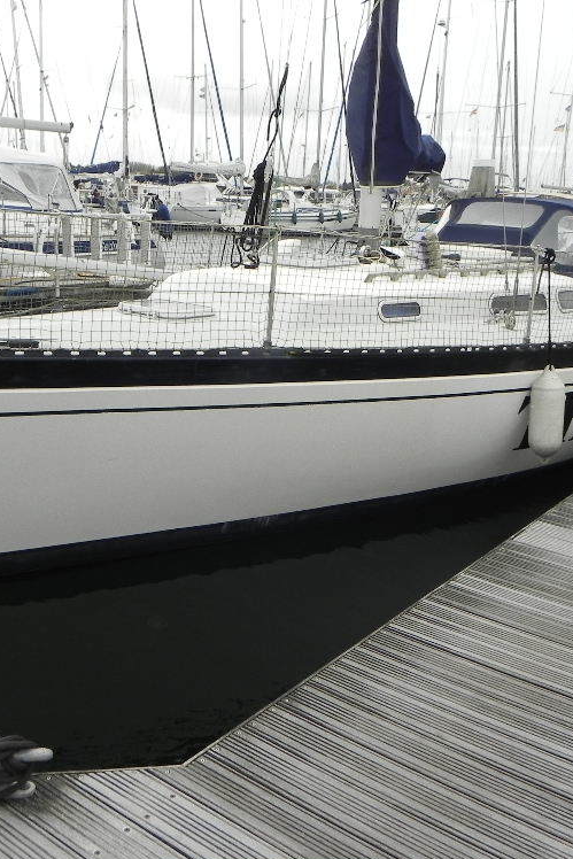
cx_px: 269
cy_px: 423
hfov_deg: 35.9
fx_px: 883
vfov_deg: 51.9
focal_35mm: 37
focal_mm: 4.6
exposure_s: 1/226
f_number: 5.6
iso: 160
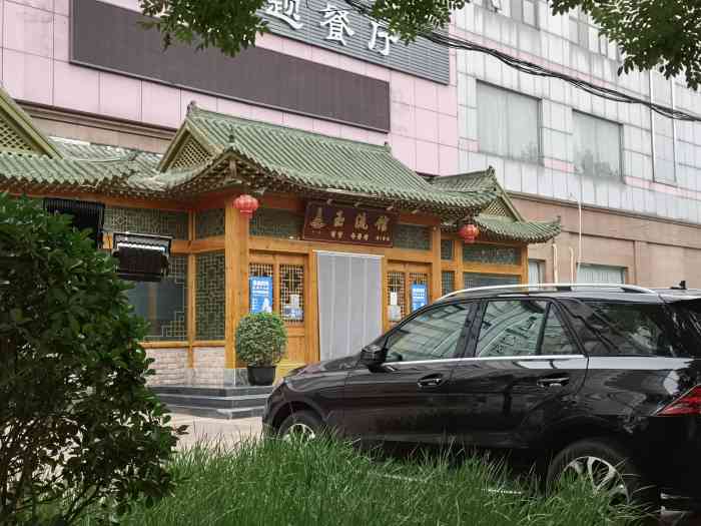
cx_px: 350
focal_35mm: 46
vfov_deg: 31.5
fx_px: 932
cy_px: 263
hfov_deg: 41.2
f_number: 1.9
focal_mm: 5.58
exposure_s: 1/435
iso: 50
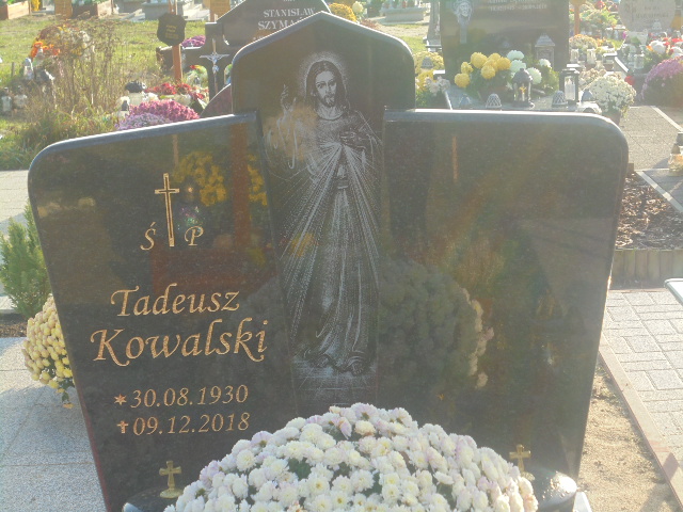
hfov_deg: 26.7
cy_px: 256
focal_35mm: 73
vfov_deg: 20.2
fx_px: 1440
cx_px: 342
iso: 100
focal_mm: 13.1
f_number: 6.1
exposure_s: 1/100
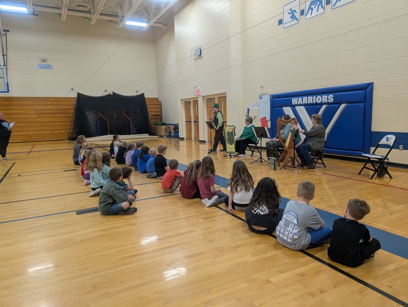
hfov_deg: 71.5
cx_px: 204
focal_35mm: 24
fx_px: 283
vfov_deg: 56.9
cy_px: 154
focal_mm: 6.9
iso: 22
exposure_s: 1/68.7
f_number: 1.68
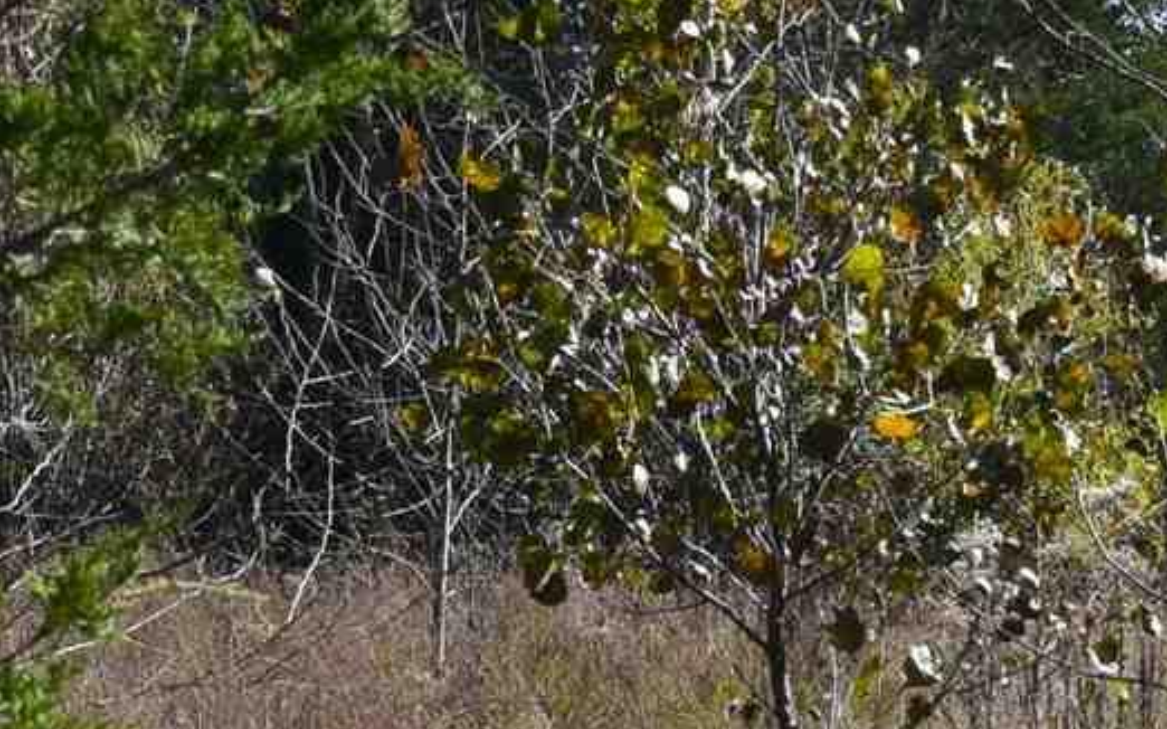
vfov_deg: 4.2
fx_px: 10016
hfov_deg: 6.6
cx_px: 1643
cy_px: 928
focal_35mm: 315
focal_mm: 35
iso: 360
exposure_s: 1/500
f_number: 11
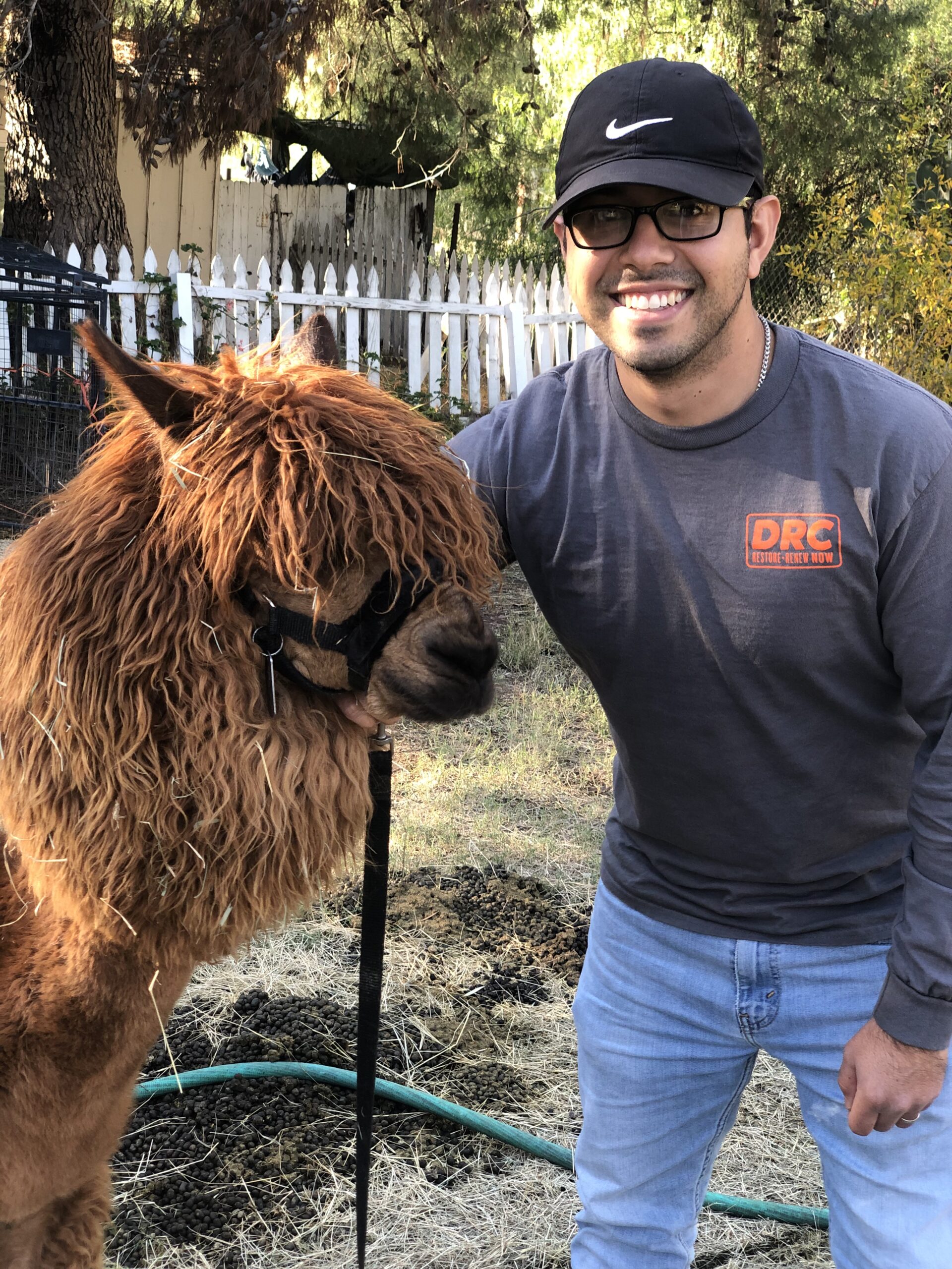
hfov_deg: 28.0
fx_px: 1907
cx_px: 476
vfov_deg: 36.8
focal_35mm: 52
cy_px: 634
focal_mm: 6
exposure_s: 1/60
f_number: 2.4
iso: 32
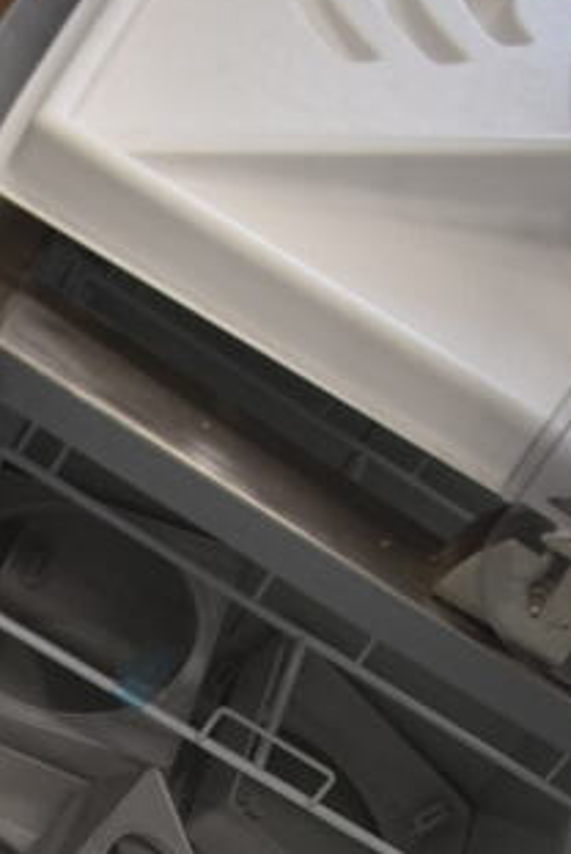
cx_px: 220
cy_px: 1212
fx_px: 2302
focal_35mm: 97
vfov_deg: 18.9
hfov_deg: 14.1
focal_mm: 22
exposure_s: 1/30
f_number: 3.8
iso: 450
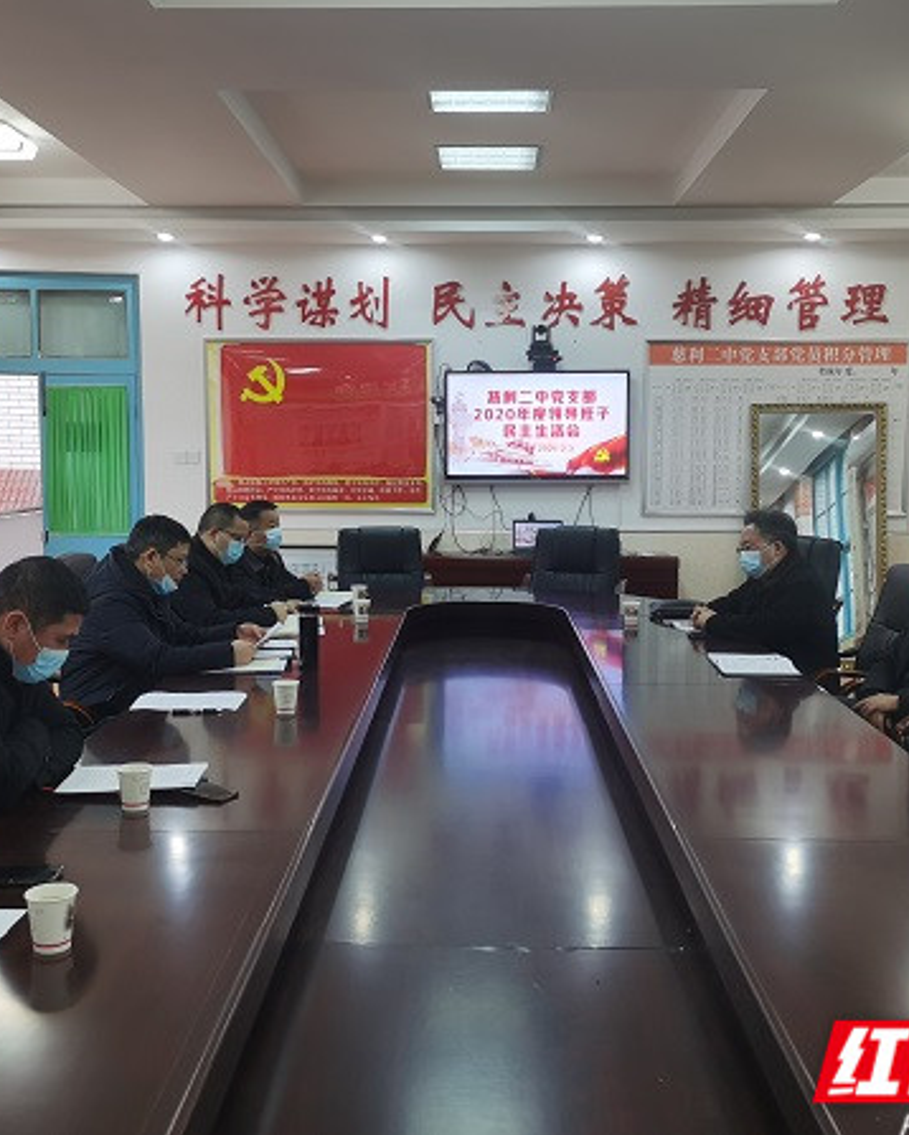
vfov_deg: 47.9
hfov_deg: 39.2
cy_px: 566
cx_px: 439
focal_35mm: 38
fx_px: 1277
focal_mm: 5.58
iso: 160
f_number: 1.8
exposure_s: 1/100
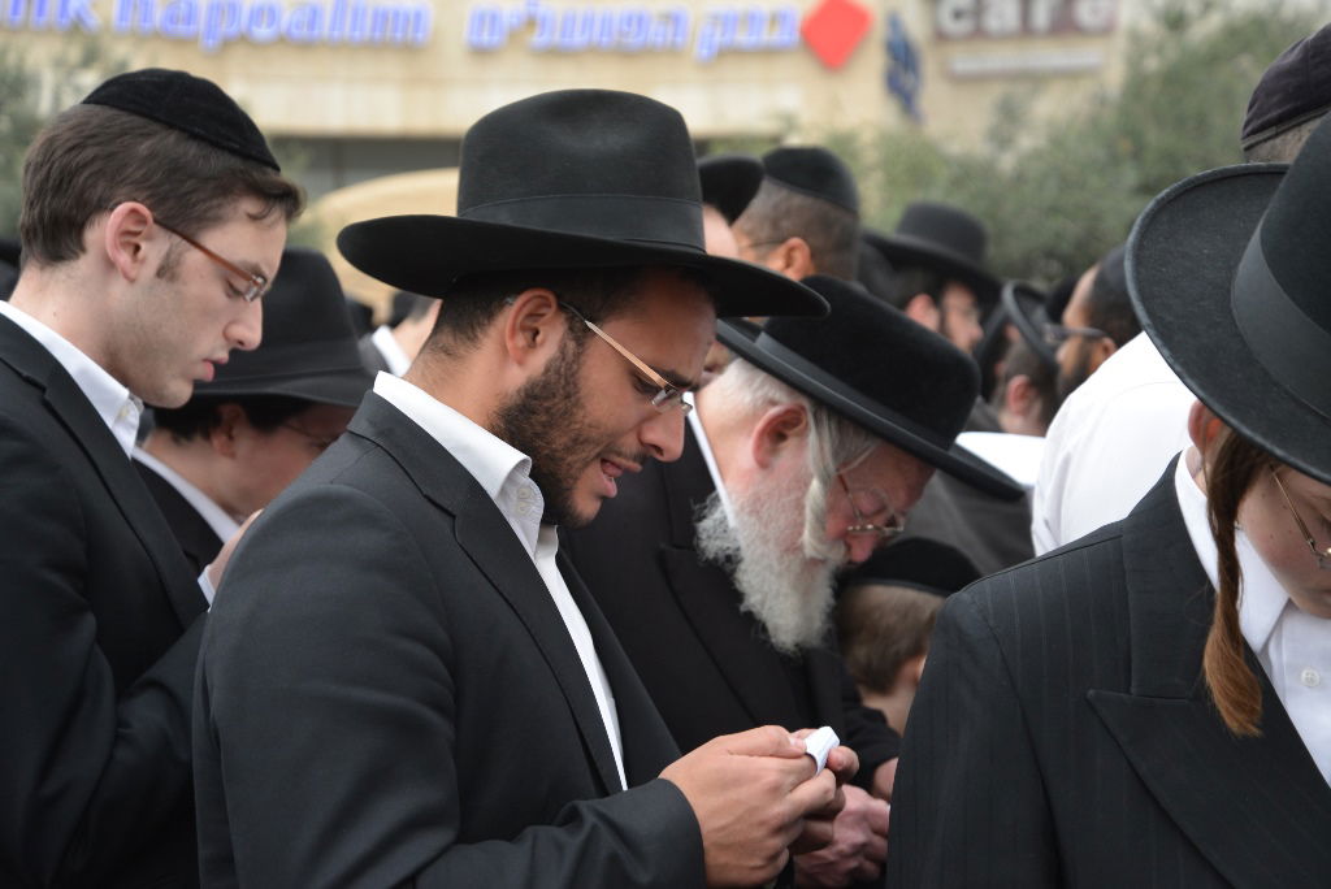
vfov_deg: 19.0
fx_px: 2663
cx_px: 666
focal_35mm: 72
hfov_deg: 28.1
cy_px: 444
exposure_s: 1/125
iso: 800
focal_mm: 72
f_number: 5.6
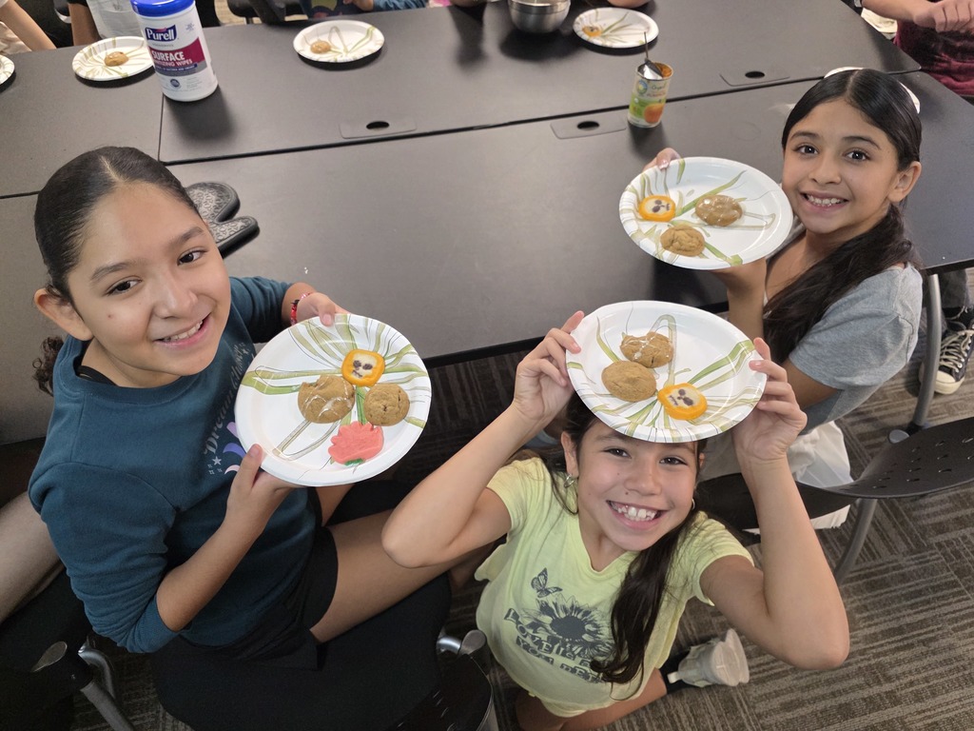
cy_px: 366
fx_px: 647
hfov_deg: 73.9
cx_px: 487
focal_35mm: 23
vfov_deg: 58.9
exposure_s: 1/120
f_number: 1.7
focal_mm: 6.3
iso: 500
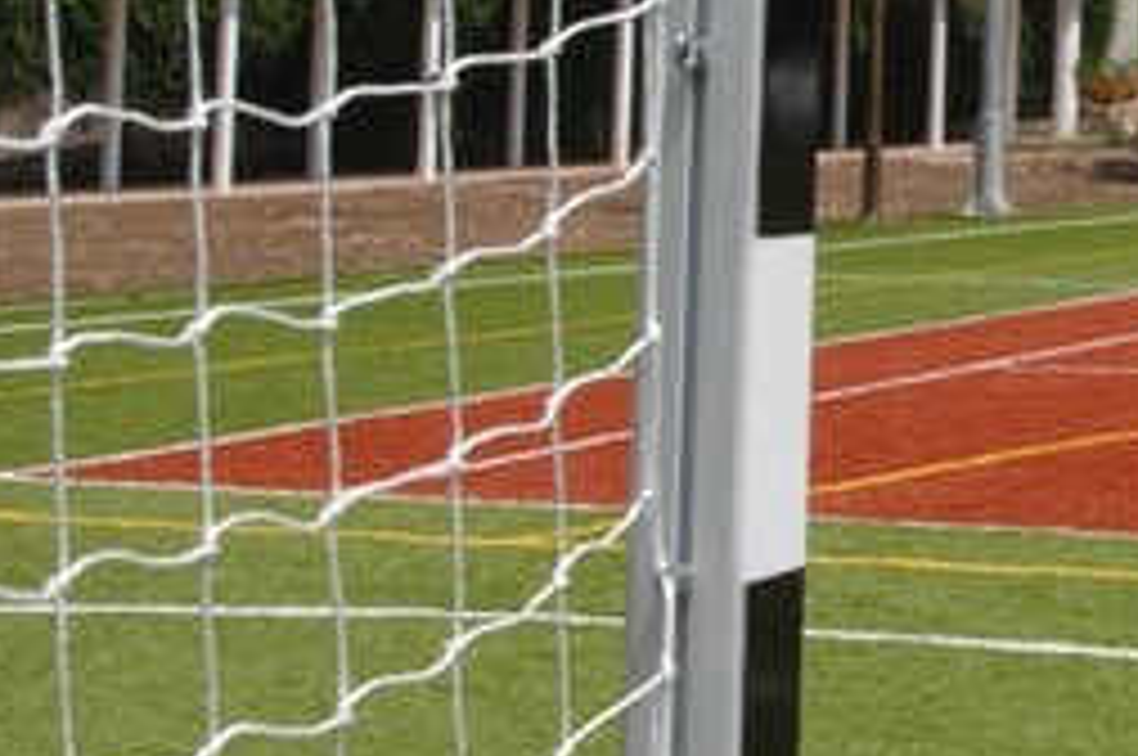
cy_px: -151
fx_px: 2999
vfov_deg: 13.9
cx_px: 1633
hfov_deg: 19.2
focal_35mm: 95
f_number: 18
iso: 160
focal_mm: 20
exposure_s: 1/80
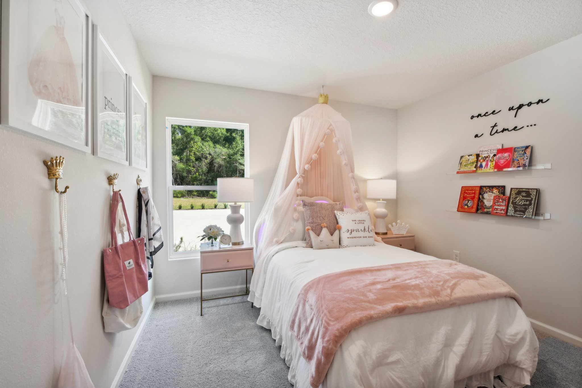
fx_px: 259
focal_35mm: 16
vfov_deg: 73.7
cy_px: 194
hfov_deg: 96.7
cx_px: 291
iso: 400
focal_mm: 16
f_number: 8
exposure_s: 1/50
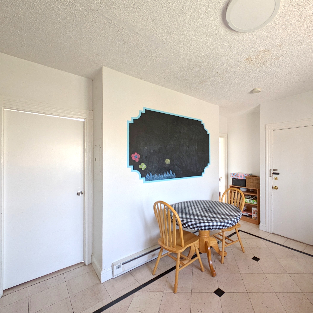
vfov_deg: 91.1
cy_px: 158
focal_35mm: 15
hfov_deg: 89.1
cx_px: 198
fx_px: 153
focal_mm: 2.23
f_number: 1.95
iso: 165
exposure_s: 1/33.4
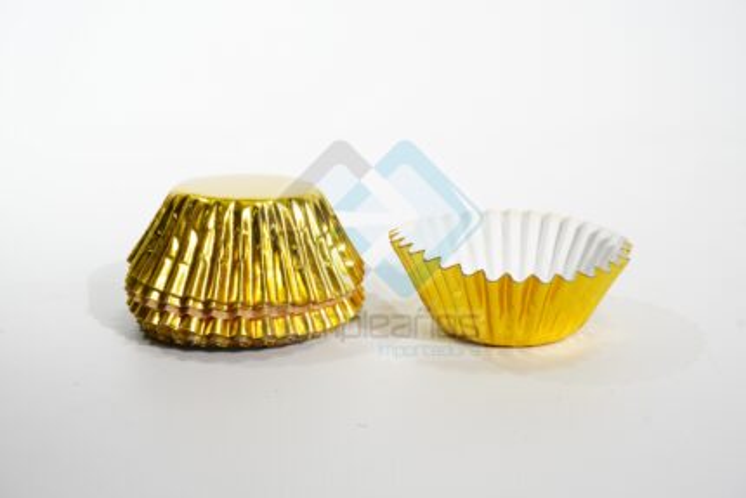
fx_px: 1088
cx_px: 373
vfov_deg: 25.8
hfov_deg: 37.8
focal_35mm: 52
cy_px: 249
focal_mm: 35
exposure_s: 1/30
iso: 640
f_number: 11
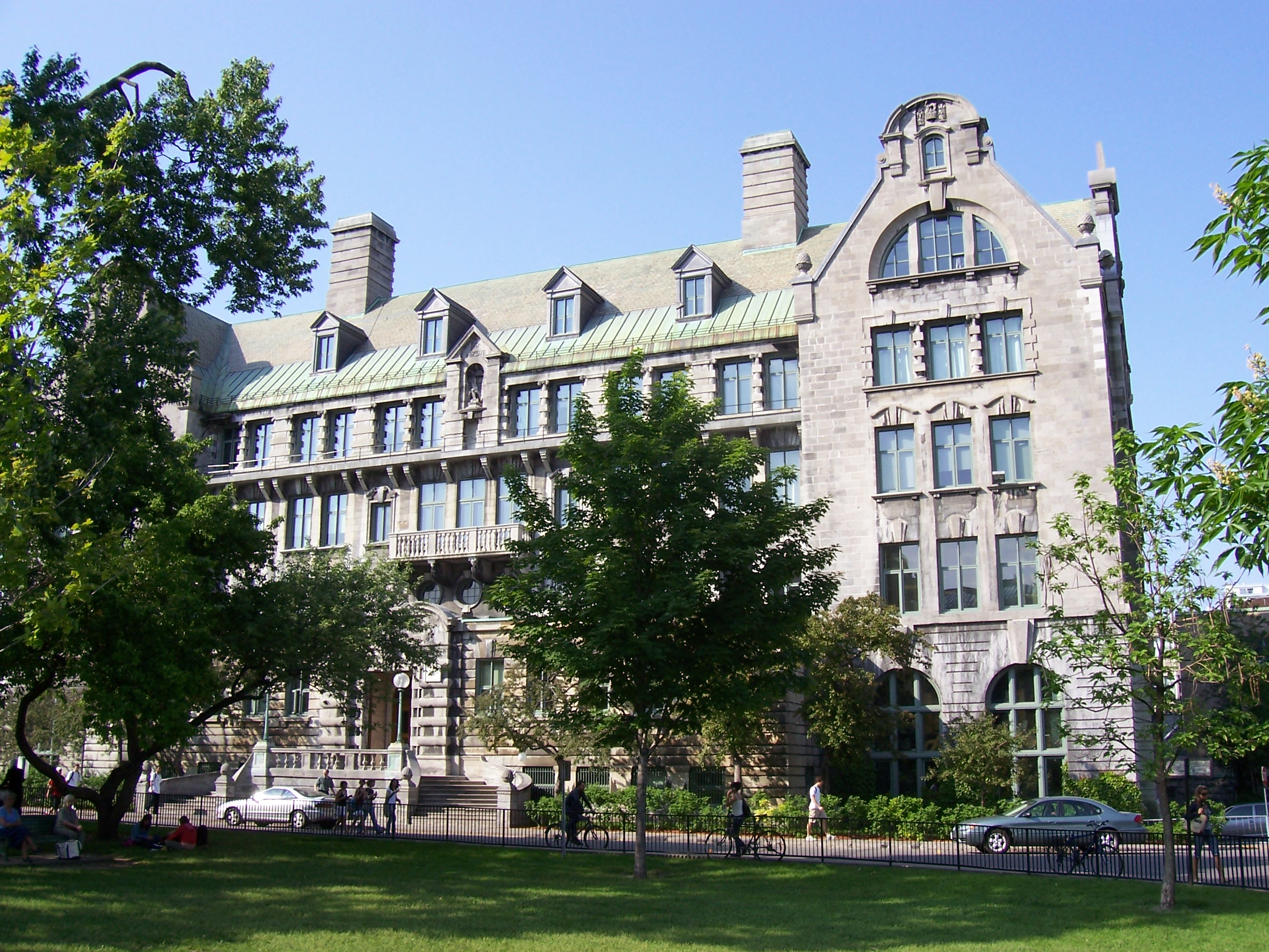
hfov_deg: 54.0
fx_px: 1246
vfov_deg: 41.8
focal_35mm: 34
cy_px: 476
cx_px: 634
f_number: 5.6
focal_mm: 5.6
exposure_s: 1/250
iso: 80
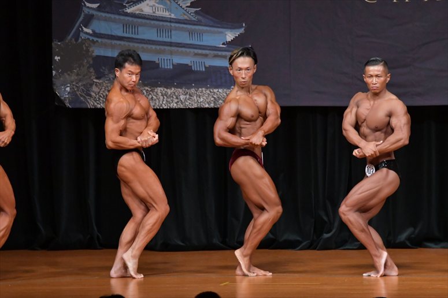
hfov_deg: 7.6
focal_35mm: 270
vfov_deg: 5.1
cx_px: 224
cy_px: 149
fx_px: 3358
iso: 5000
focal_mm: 180
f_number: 5.6
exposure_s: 1/400
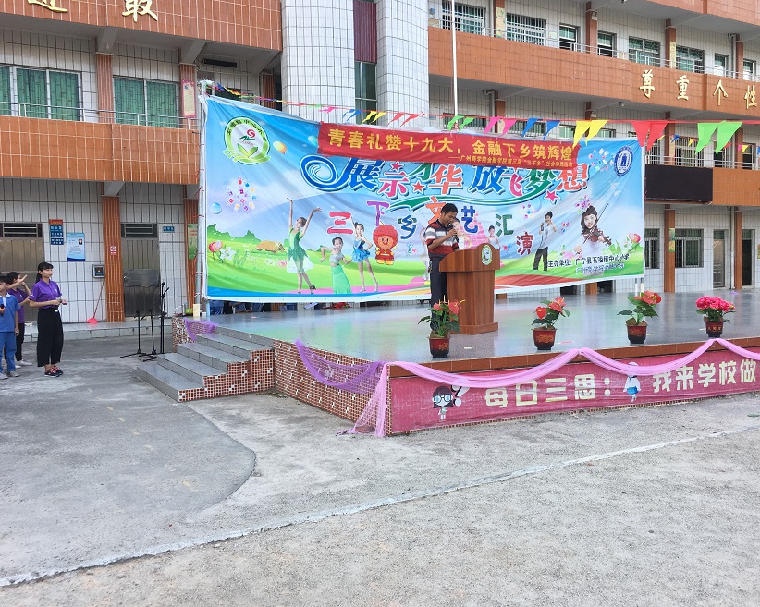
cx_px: 402
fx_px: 697
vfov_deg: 47.1
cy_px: 300
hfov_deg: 57.2
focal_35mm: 31
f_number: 2.2
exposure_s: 1/256
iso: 25
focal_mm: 4.15
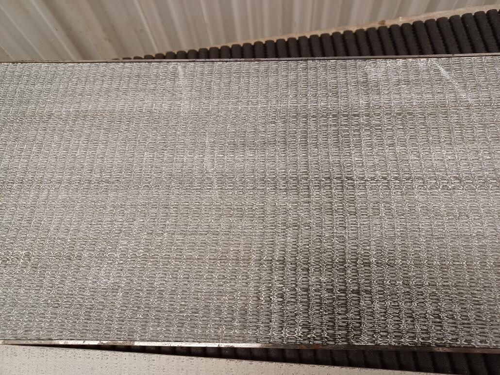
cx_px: 250
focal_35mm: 25
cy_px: 188
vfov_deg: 54.9
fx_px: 361
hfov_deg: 69.4
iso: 400
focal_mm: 4.6
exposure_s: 1/50
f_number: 1.8
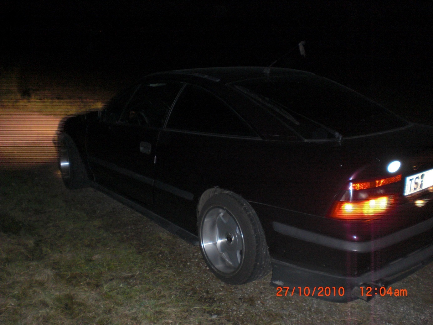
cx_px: 216
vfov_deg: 37.7
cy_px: 162
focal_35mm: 38
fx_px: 475
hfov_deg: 49.0
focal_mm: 6.3
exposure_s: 1/60
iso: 200
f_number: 3.1
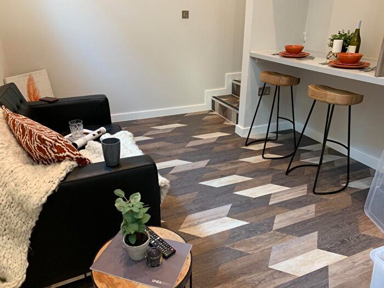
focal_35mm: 26
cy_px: 144
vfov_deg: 53.1
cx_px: 192
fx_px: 288
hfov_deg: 67.3
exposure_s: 1/50
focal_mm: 4.25
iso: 320
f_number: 1.8
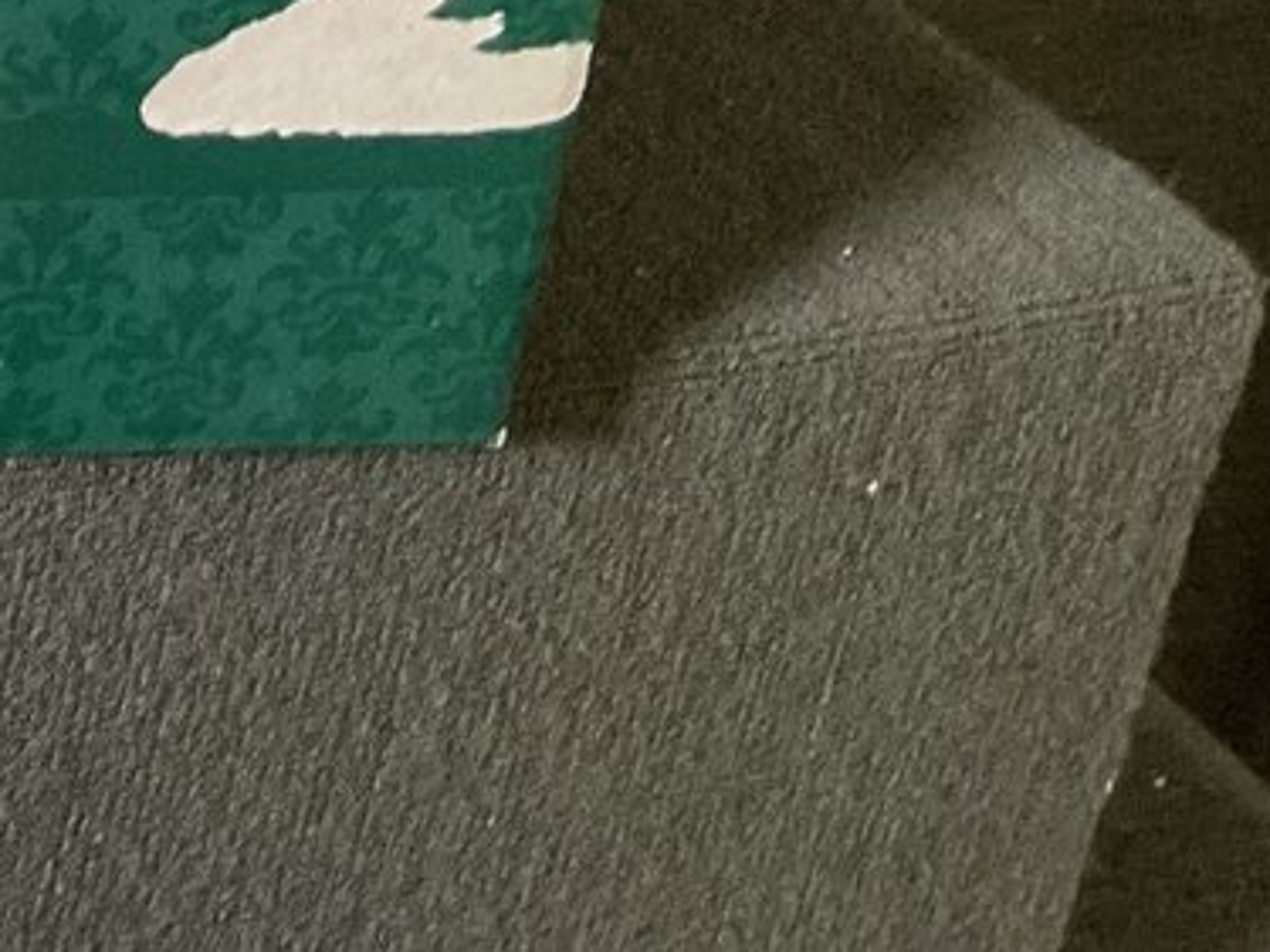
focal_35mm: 117
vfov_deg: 11.4
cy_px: -944
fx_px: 4291
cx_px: -1133
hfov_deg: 14.5
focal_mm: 3
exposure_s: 1/60
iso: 100
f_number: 1.8
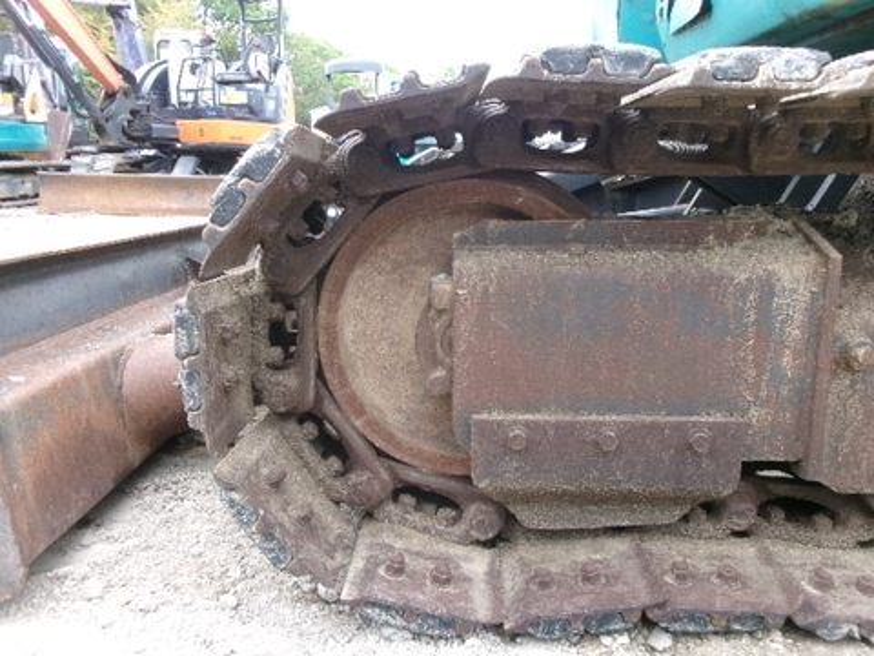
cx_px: 437
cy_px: 328
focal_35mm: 28
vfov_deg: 49.7
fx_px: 707
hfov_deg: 63.4
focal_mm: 5.1
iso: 100
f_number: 3.9
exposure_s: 1/42
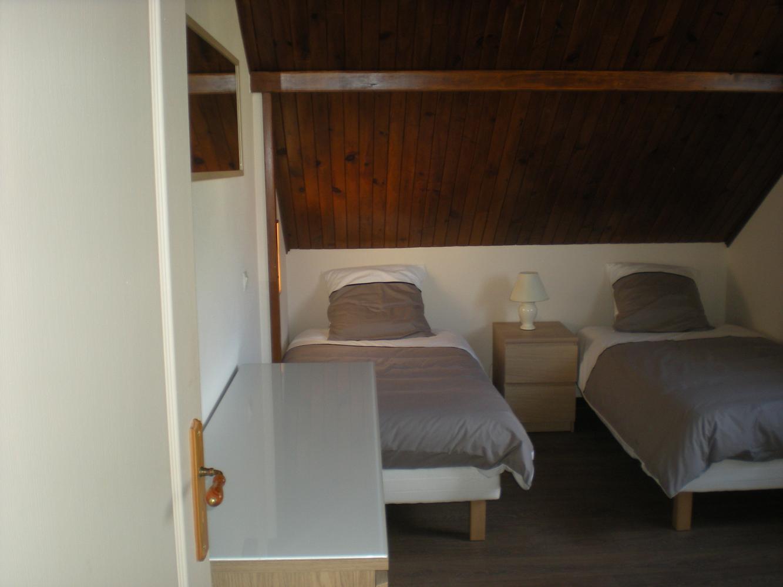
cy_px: 294
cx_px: 392
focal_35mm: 38
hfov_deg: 49.0
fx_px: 860
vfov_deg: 37.7
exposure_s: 1/30
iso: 106
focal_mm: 6.3
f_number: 3.1
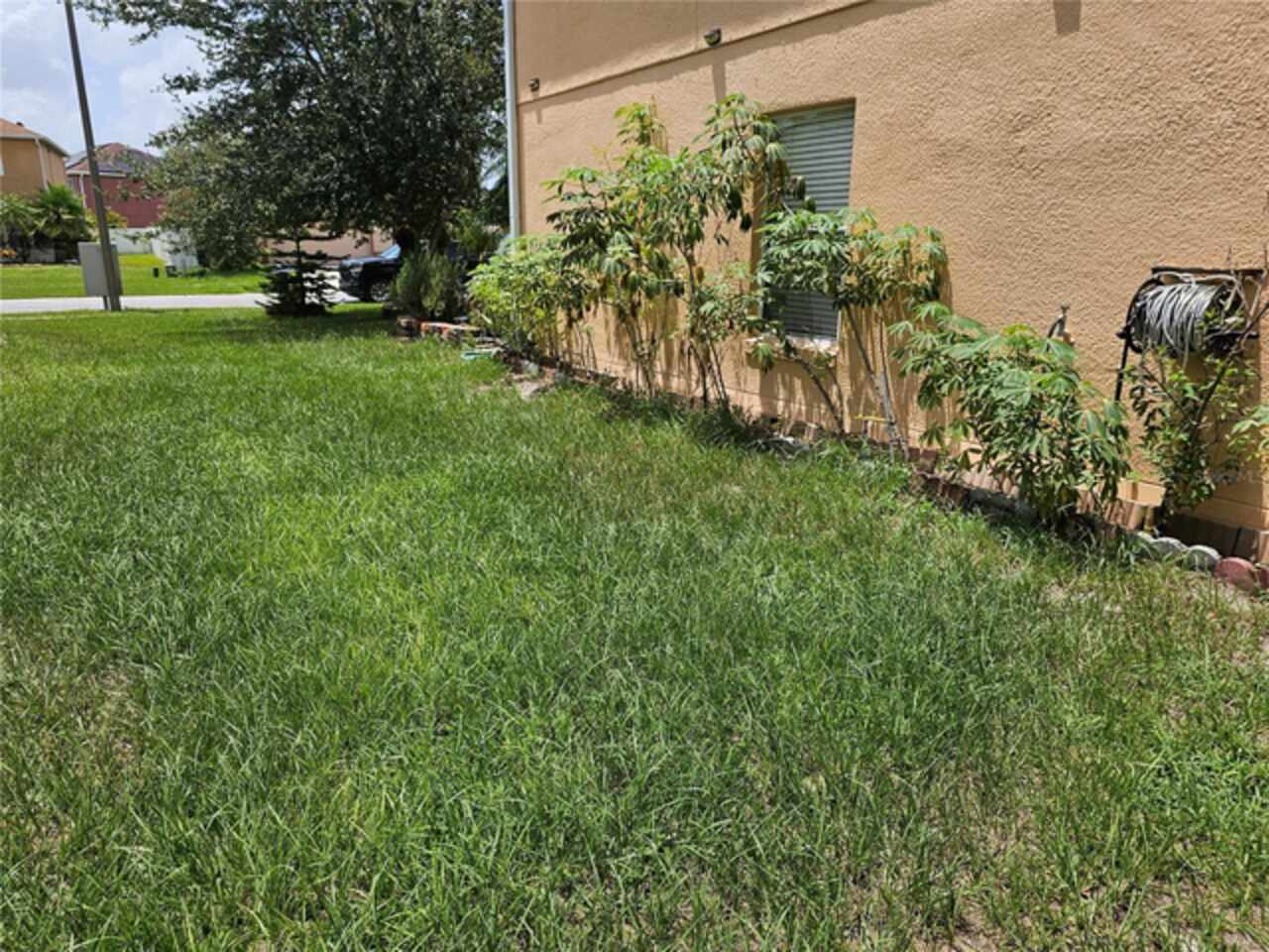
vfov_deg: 58.9
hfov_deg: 73.9
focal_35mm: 23
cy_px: 476
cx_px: 634
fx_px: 843
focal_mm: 6.3
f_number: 1.7
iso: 10
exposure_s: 1/873
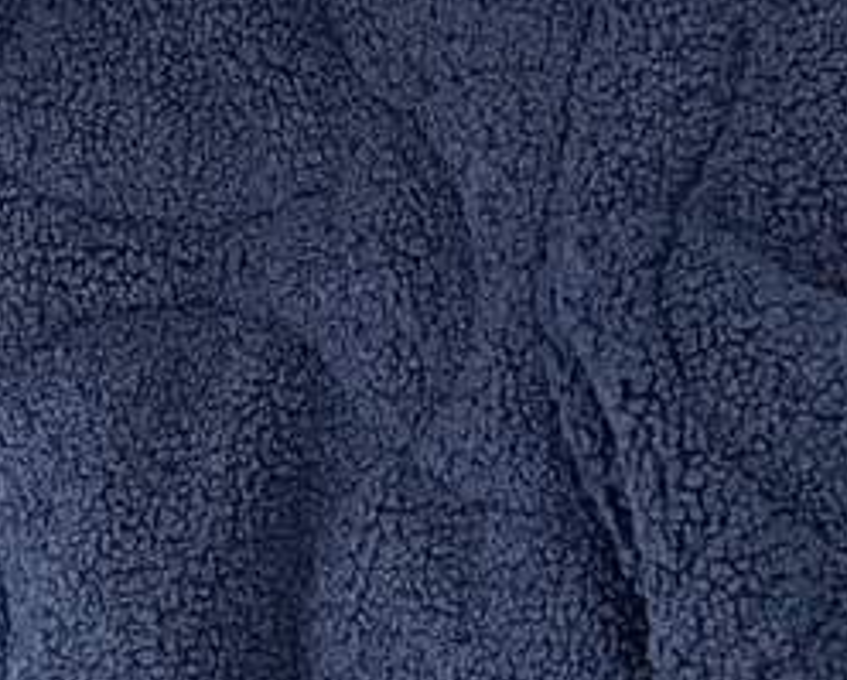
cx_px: 543
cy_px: 106
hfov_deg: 25.9
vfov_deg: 20.7
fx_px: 1832
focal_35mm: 73
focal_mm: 3
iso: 50
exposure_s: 1/120
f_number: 1.8
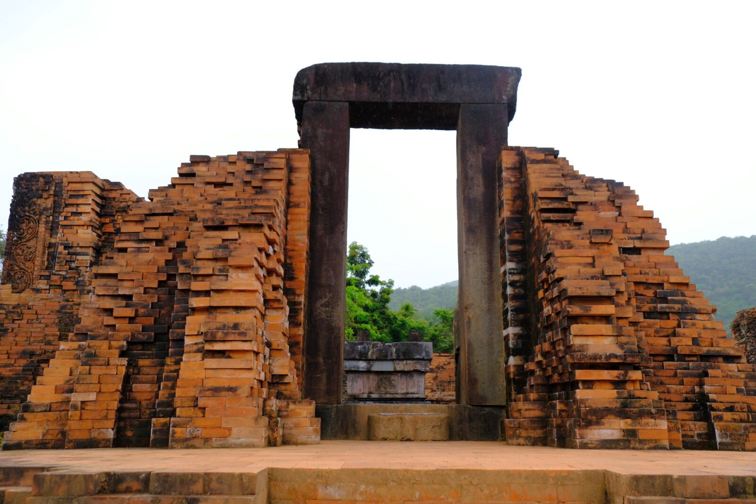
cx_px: 378
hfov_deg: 60.3
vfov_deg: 42.3
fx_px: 651
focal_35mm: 31
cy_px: 252
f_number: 5
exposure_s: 1/250
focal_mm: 20.8
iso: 160
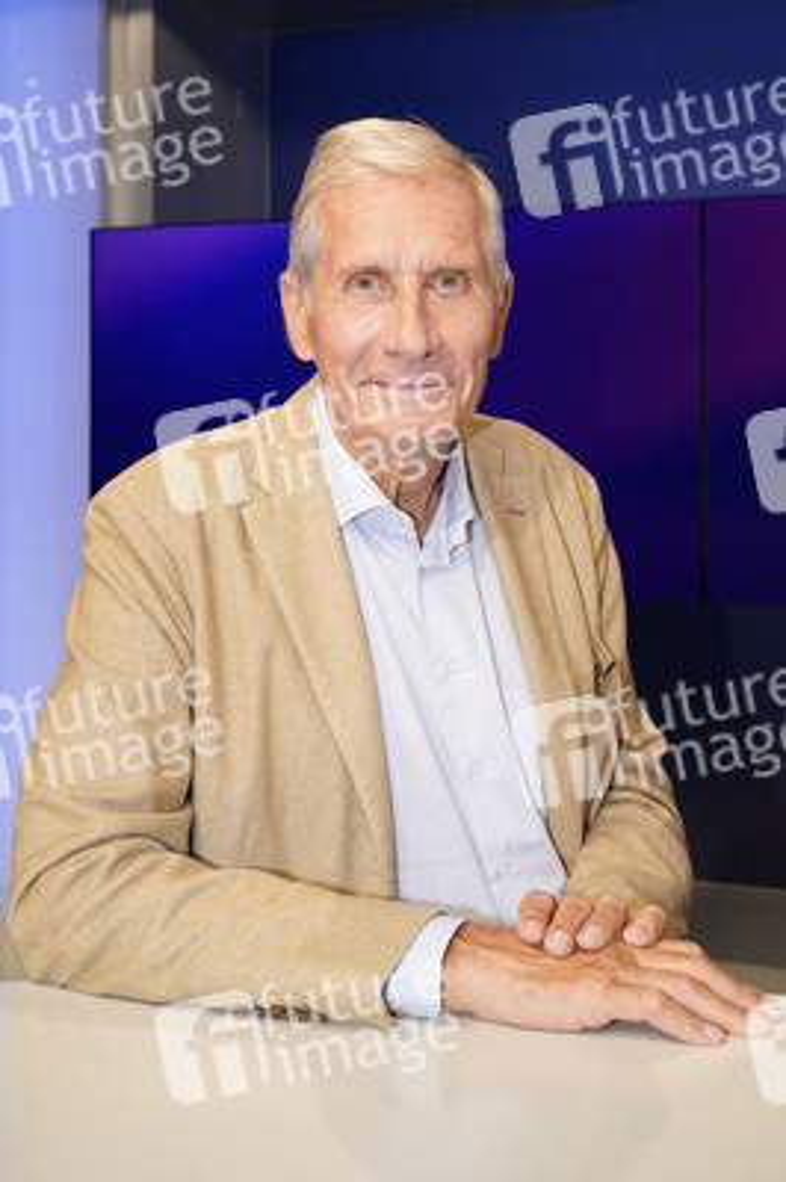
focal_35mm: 37
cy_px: 591
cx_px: 393
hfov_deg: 35.9
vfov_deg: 51.9
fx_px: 1214
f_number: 5.6
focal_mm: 37
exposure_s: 1/125
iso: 2000
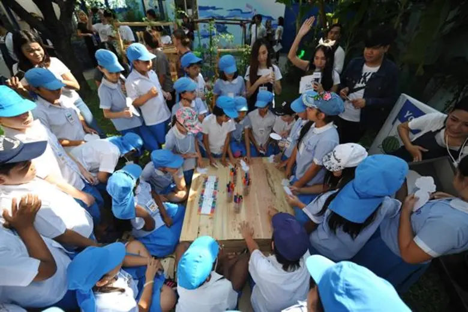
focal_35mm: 14
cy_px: 156
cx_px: 234
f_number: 4
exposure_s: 1/1250
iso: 400
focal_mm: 14
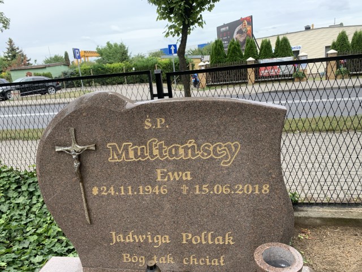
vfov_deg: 53.1
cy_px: 136
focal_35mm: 26
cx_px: 181
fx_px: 272
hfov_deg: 67.3
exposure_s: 1/437
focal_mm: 4.25
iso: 25
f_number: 1.8
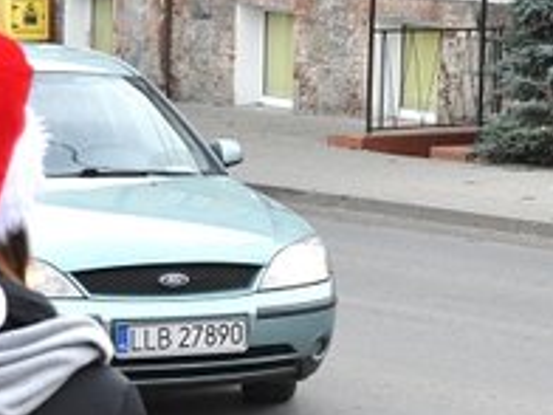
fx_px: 2444
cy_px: 178
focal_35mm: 153
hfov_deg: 12.8
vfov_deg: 9.7
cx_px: 511
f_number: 11
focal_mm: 32
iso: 800
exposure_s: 1/125
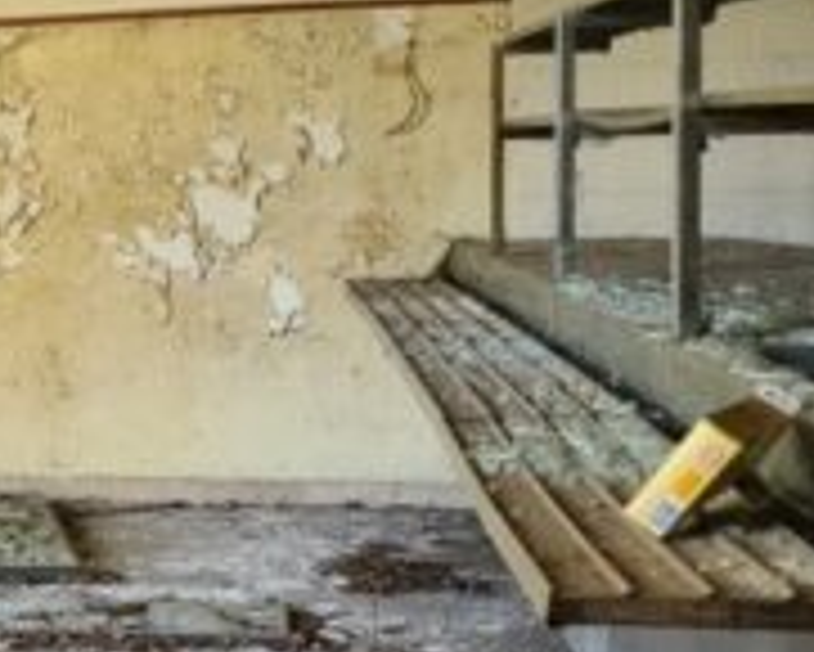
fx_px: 2362
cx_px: -324
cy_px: 272
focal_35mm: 98
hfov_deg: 17.9
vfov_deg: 15.7
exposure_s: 1/50
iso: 160
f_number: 1.8
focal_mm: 5.4
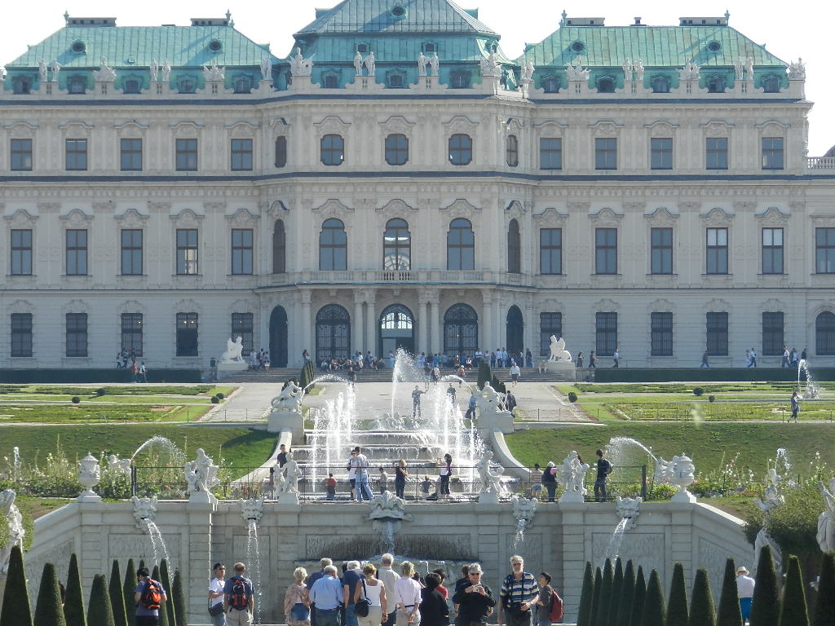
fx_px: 6899
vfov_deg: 5.2
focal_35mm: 286
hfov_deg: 6.9
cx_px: 418
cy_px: 313
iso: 160
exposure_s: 1/640
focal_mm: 50.8
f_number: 5.3
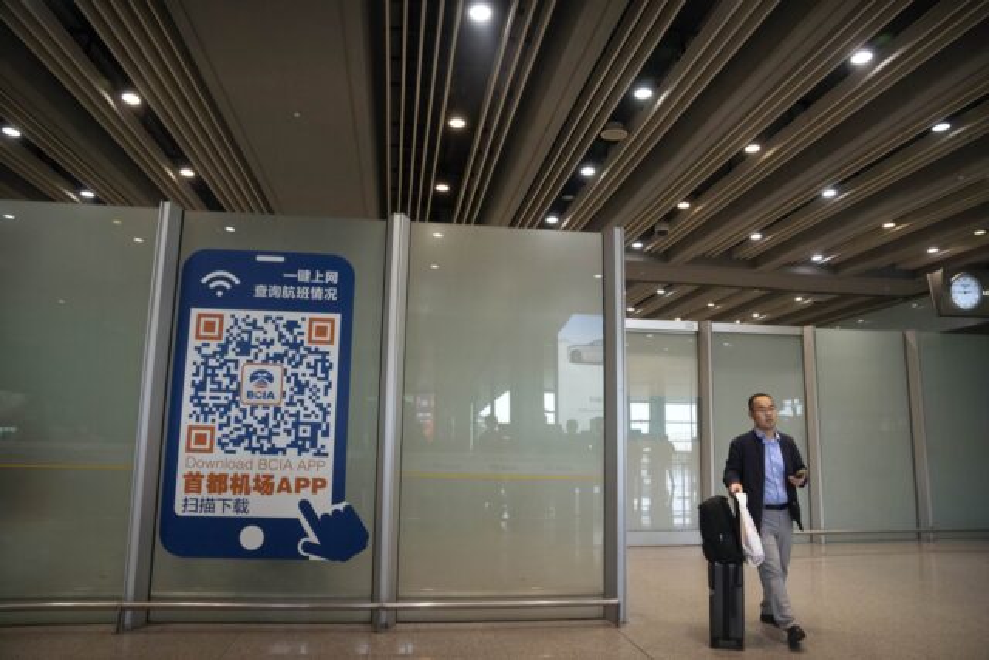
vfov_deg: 53.2
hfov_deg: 73.7
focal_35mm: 24
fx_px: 659
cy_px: 330
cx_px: 494
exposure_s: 1/400
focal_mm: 24
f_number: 5
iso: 8000
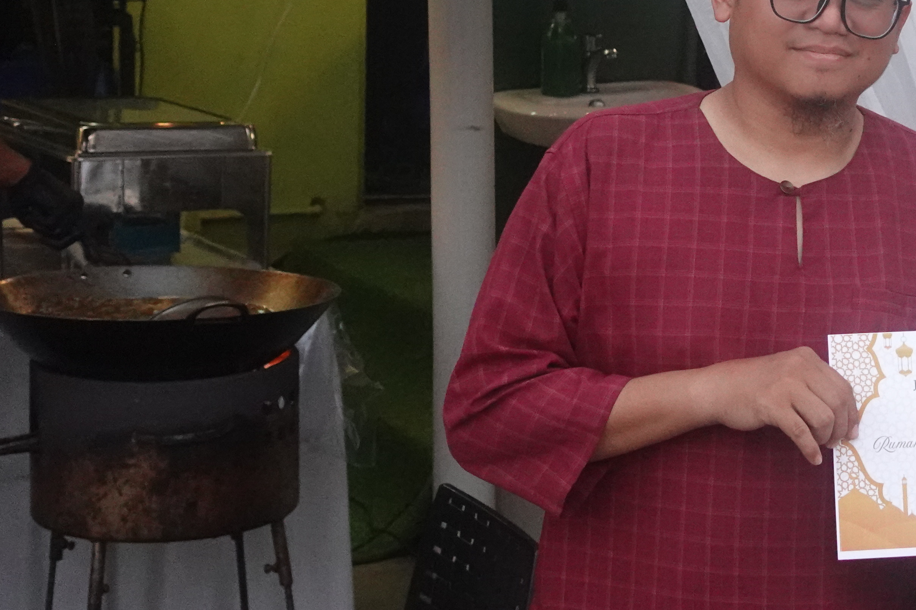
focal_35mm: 102
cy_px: 97
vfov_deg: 13.3
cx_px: 970
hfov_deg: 19.3
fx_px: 2595
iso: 2500
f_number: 2.8
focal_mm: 16.94
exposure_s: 1/160
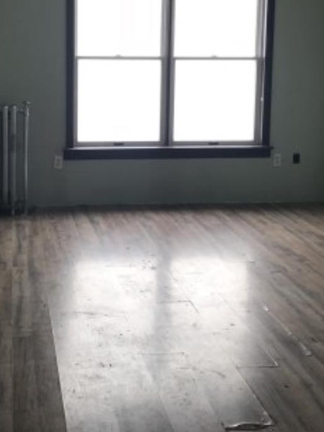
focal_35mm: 58
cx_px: 113
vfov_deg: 33.0
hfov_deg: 25.1
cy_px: 145
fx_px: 724
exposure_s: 1/60
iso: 20
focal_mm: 3.99
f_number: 1.8
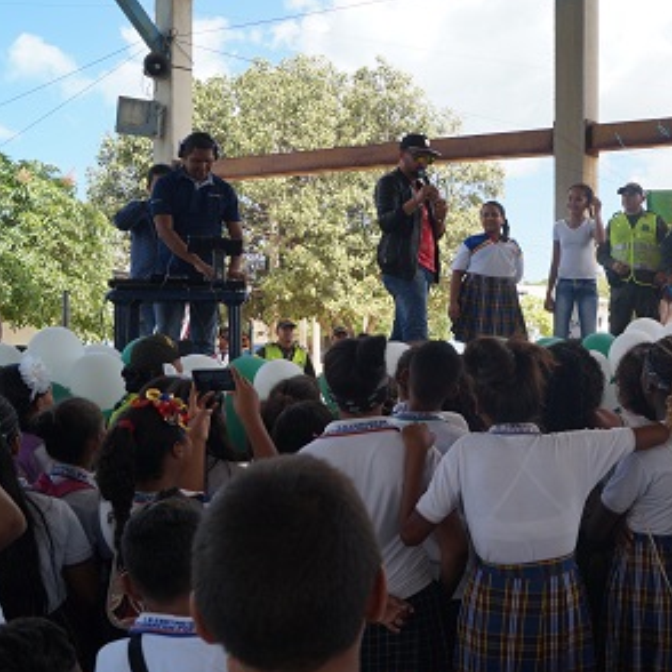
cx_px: 523
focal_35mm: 39
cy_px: 354
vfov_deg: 42.8
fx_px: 857
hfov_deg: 41.3
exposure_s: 1/200
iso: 100
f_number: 6.3
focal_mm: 18
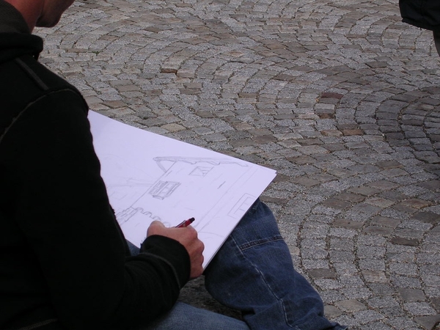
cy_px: 165
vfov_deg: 12.9
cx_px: 220
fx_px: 1462
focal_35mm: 115
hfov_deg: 17.1
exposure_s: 1/404
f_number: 4.9
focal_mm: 17.4
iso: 100
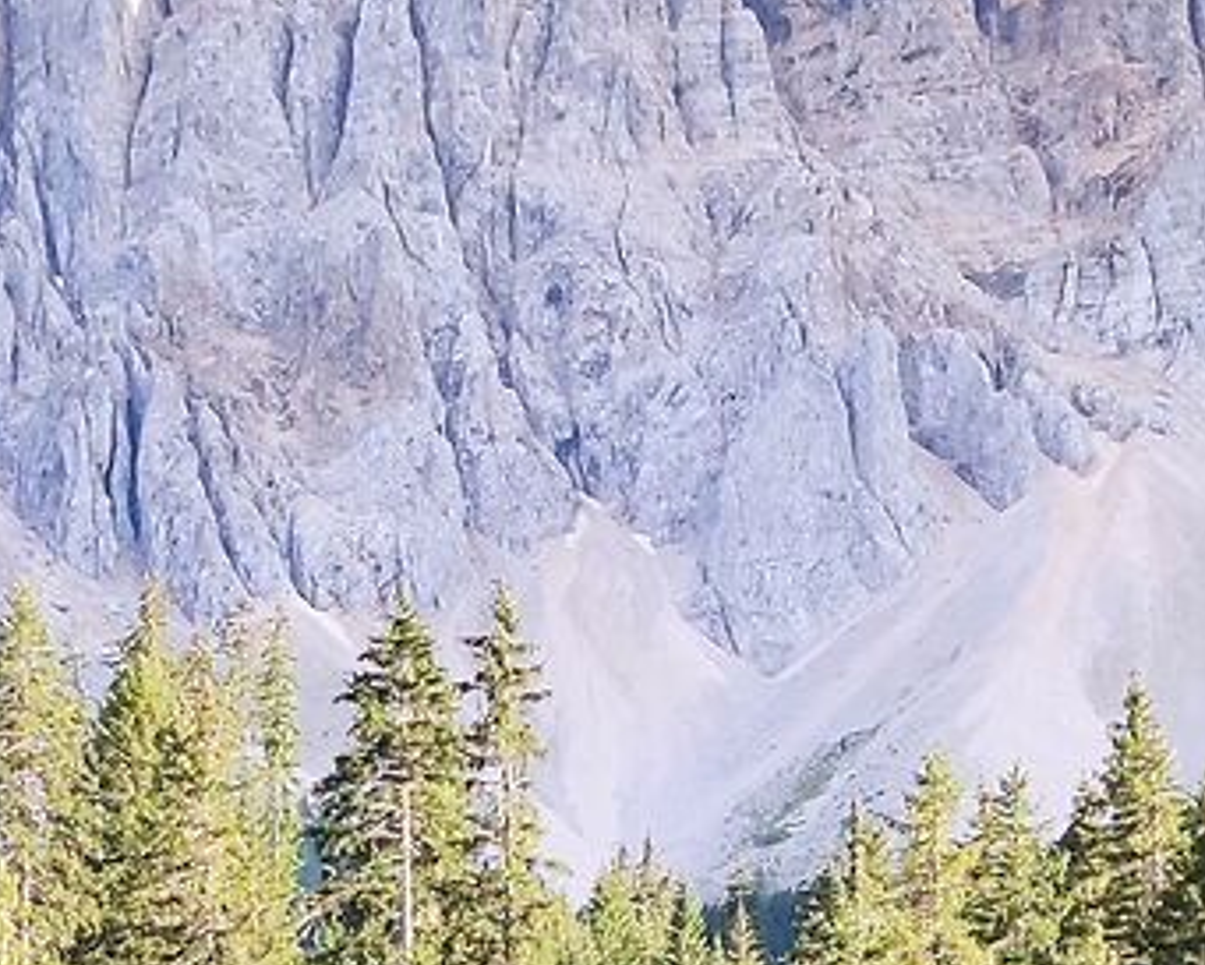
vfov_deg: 9.0
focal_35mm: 165
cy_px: 1757
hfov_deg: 11.6
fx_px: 5886
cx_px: 159
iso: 100
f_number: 1.69
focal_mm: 6.72
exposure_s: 1/376
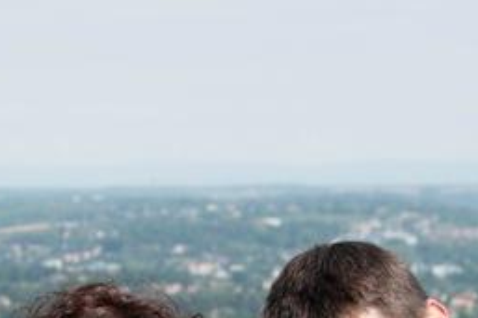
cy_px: 493
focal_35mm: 200
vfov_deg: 6.8
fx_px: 2654
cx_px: 43
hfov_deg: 10.2
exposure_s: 1/1500
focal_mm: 38
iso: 280
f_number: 5.6
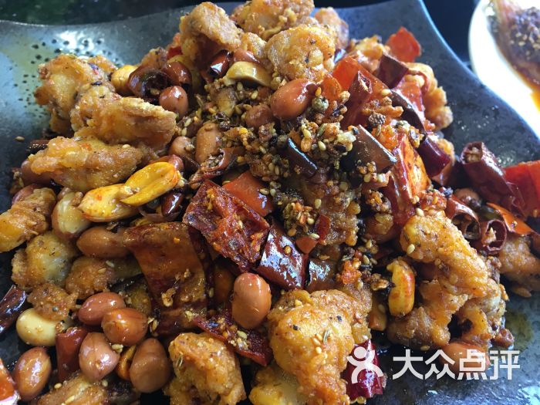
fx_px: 452
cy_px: 202
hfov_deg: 61.7
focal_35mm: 29
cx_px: 270
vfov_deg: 48.2
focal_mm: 4.15
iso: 64
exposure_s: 1/33
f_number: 2.2
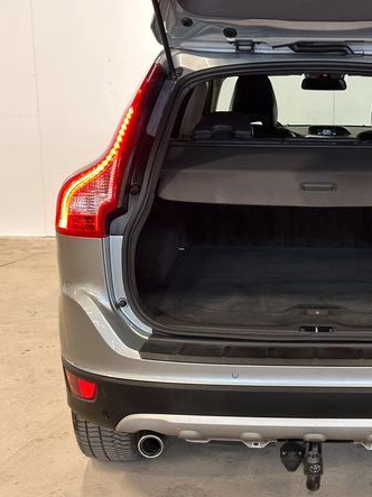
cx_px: 324
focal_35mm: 65
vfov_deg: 29.8
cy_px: 251
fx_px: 932
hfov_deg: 22.1
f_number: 1.8
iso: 250
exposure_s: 1/45
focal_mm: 6.86
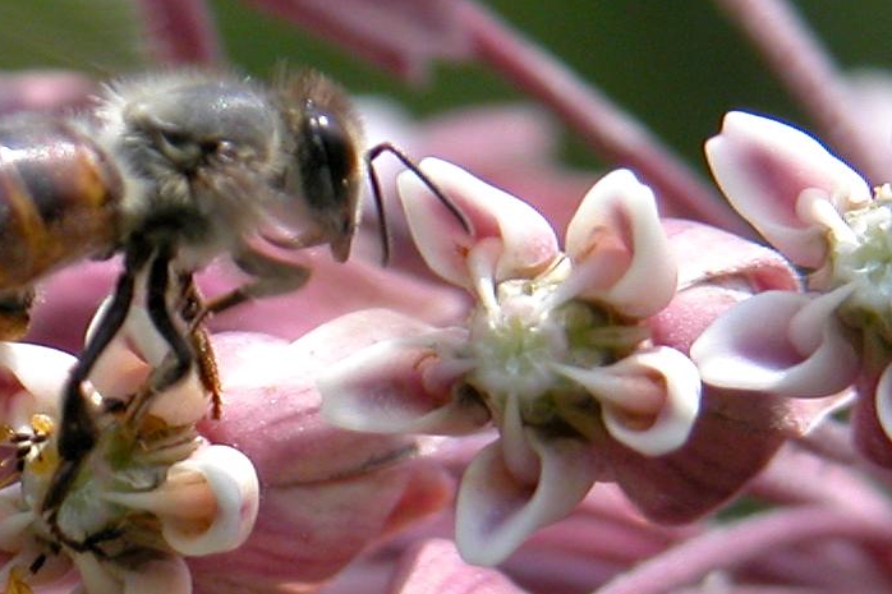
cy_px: 276
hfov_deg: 6.7
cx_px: 401
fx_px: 7605
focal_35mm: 307
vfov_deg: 4.5
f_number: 3.9
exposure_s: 1/958
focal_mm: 41.1
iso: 100
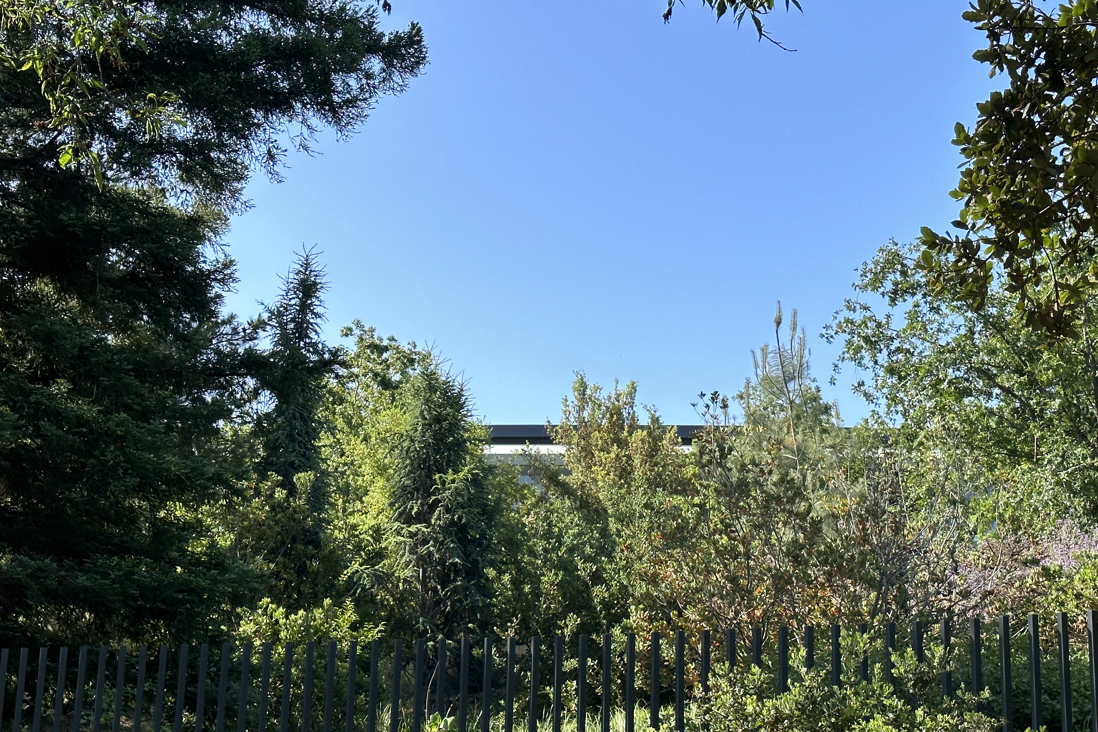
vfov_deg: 23.4
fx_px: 1769
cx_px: 632
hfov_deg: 34.4
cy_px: 428
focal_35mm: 58
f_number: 1.78
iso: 64
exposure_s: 1/2358
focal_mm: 6.86
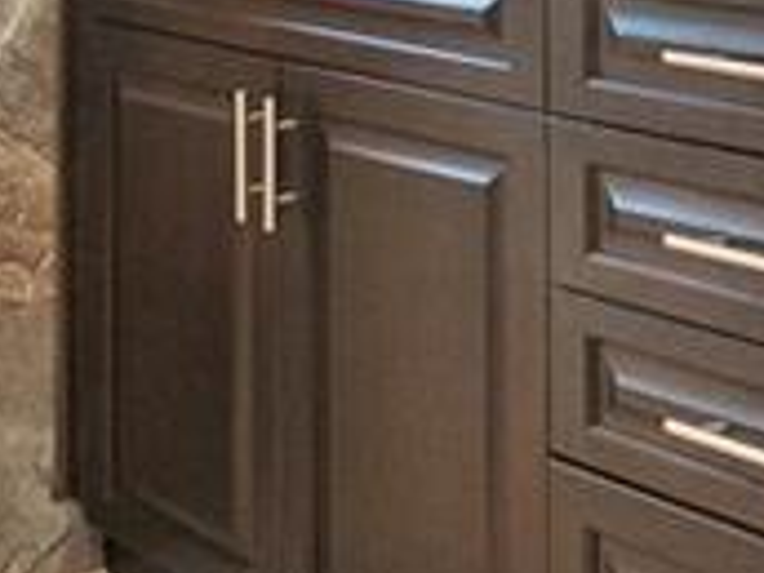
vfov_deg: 15.7
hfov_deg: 22.3
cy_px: -302
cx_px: 107
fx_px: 1898
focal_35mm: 86
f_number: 8
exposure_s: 1/6
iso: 320
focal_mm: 15
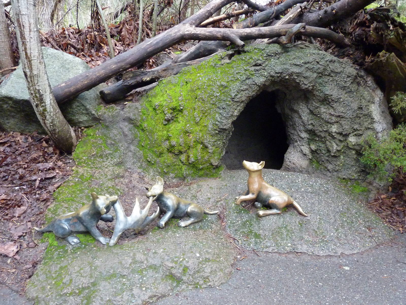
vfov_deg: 48.2
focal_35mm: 29
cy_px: 152
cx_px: 203
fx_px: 340
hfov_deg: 61.7
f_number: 3.4
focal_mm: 4.7
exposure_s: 1/50
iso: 400
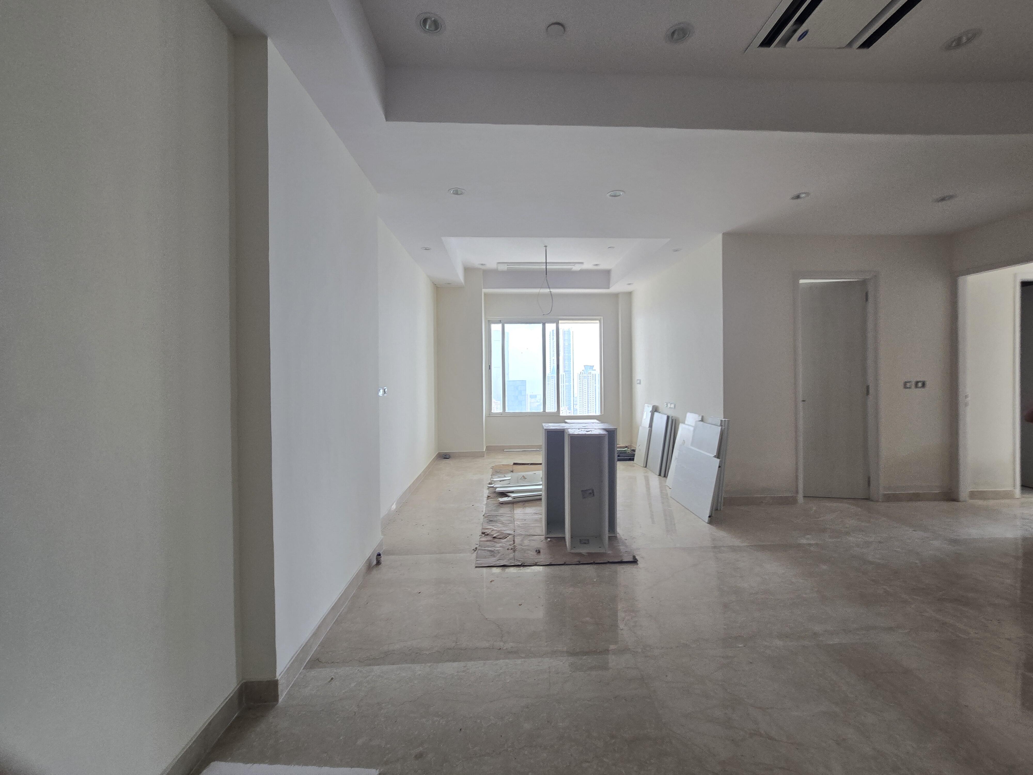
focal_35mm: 13
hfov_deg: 106.2
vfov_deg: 89.9
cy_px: 388
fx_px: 388
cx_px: 516
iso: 64
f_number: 2.2
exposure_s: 1/50
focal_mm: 2.2
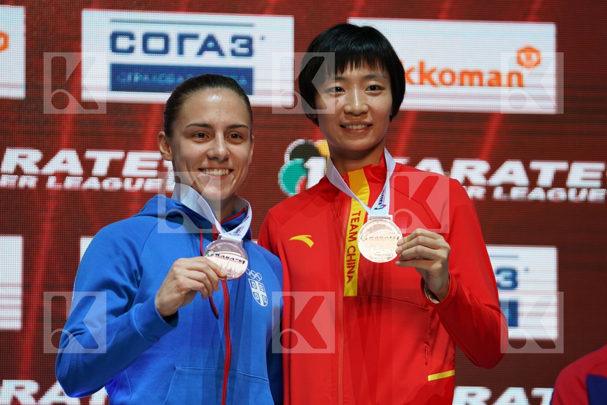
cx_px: 304
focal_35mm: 228
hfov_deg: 9.0
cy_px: 202
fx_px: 3844
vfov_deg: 6.0
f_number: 2.8
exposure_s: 1/250
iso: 200
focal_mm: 152
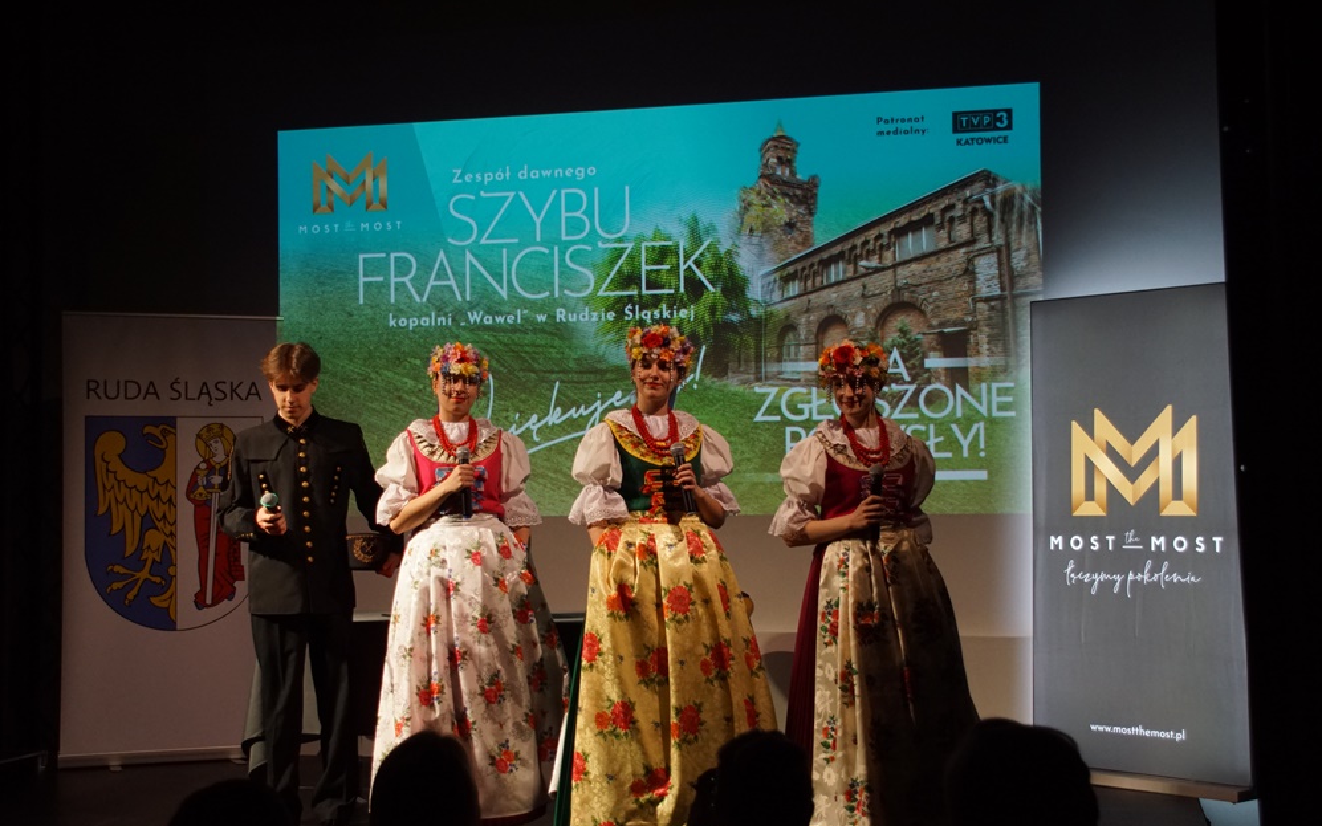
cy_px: 429
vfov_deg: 28.0
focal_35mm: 46
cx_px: 660
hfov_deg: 43.5
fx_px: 1657
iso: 1250
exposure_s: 1/160
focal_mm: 30
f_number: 4.5
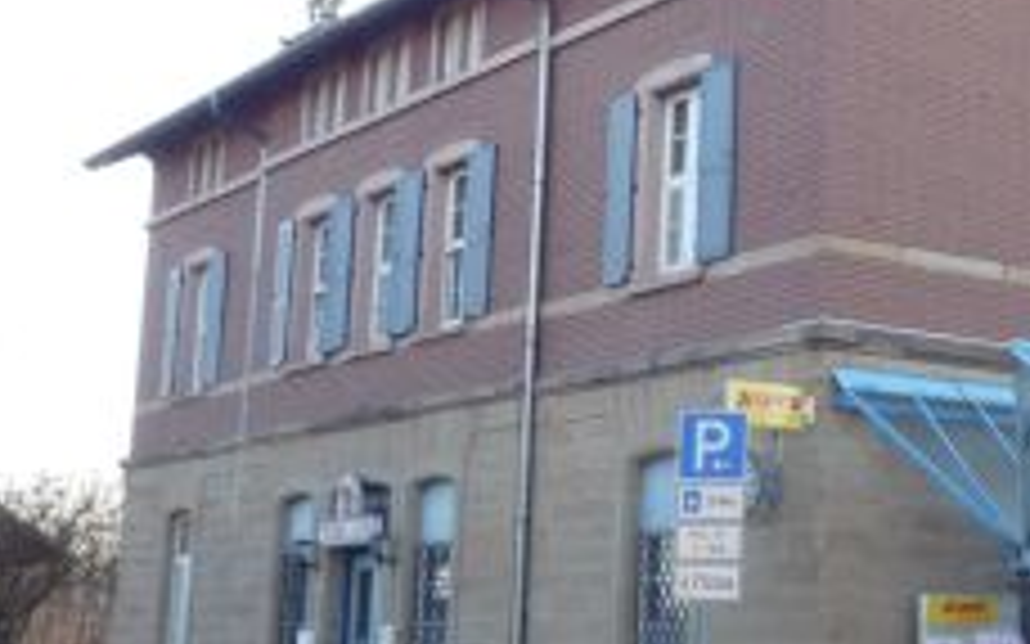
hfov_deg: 28.2
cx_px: 855
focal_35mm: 71
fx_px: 1993
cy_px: 234
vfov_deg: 18.3
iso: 100
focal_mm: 5.2
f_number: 4
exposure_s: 1/100
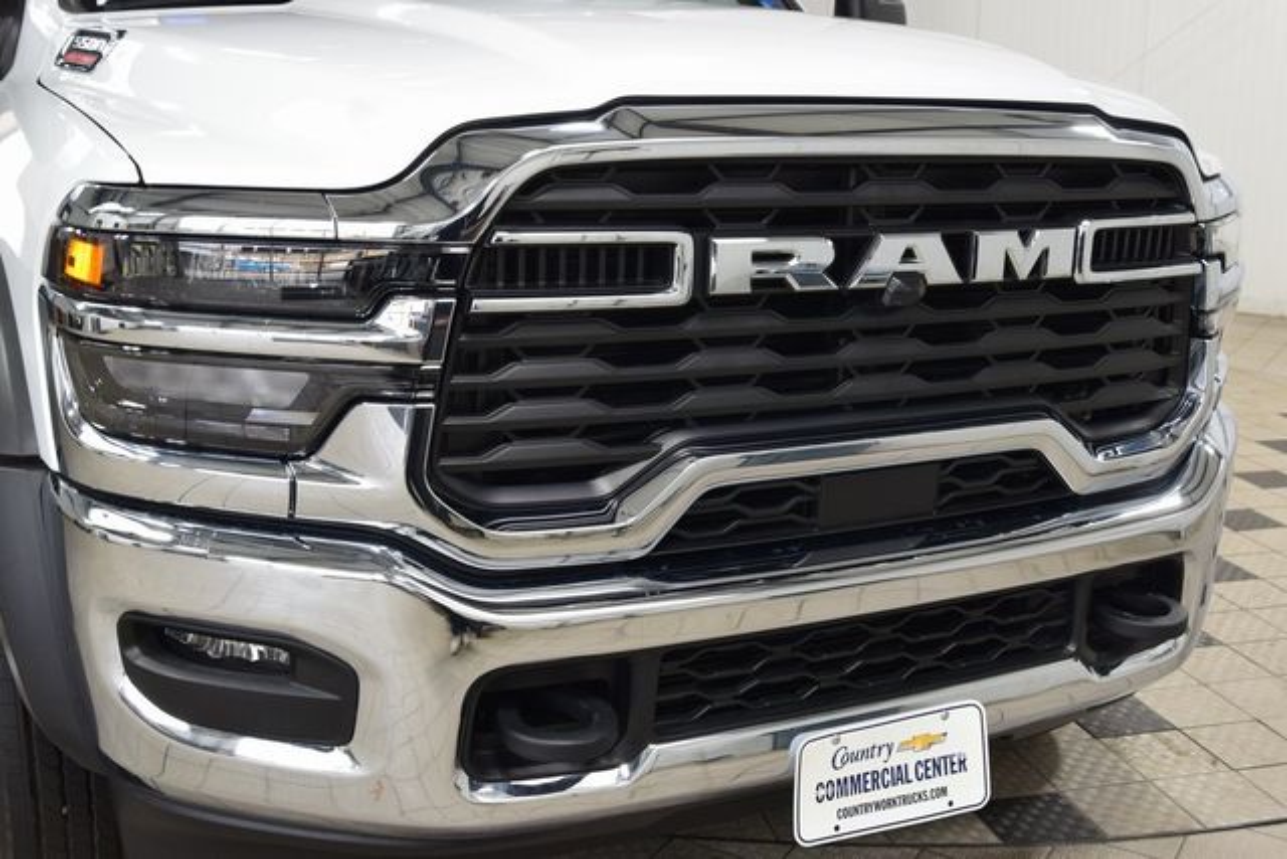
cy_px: 430
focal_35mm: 42
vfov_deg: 31.9
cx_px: 644
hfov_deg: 46.4
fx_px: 1502
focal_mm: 28
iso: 450
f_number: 6.3
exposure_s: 1/15
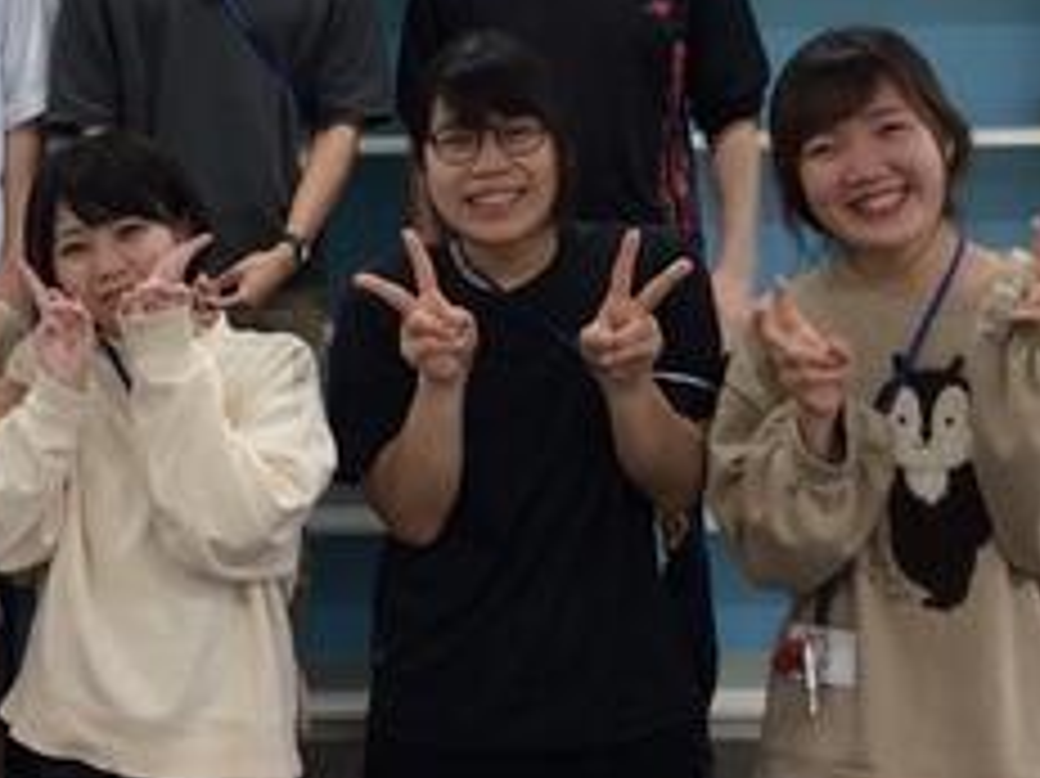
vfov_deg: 17.7
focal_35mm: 83
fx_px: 2492
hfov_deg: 22.8
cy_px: 274
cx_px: 59
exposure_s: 1/30
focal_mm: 3.3
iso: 32
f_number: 2.4
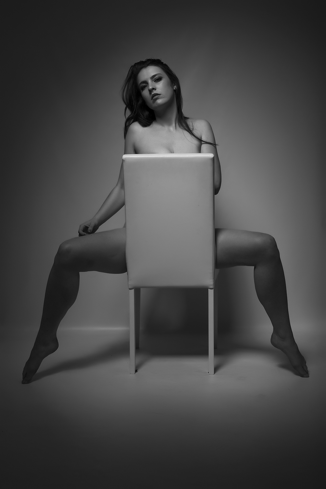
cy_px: 244
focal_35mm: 46
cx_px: 163
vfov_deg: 42.3
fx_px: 631
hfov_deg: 28.9
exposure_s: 1/200
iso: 100
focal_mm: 31
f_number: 11
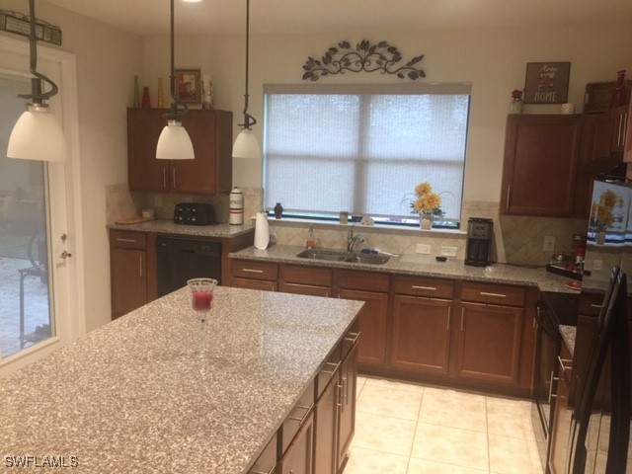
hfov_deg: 61.7
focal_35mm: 29
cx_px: 316
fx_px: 529
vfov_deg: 48.2
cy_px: 237
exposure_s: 1/15
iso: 64
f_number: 2.2
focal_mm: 4.15
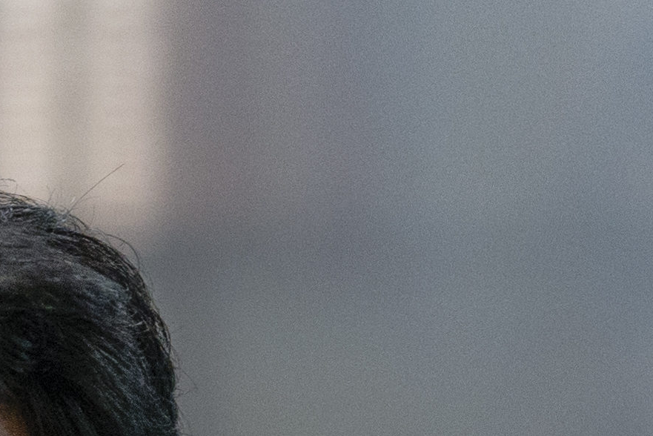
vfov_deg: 2.5
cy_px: 765
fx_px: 9780
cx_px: -571
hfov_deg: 3.8
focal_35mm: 539
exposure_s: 1/160
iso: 2500
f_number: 4
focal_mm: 112
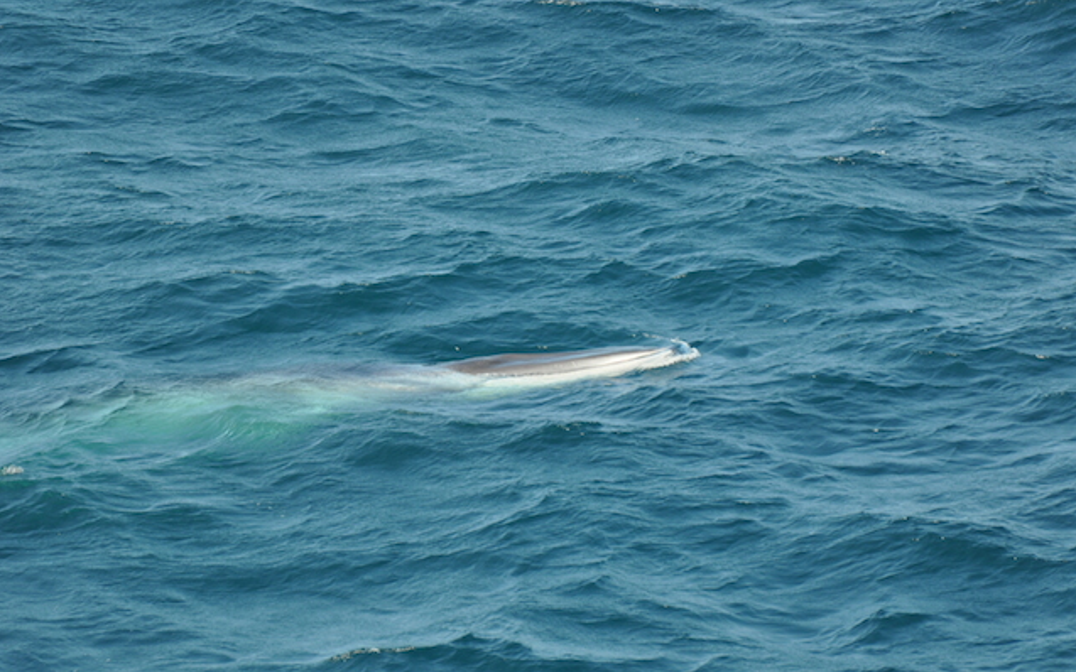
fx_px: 13488
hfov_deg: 4.6
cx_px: 537
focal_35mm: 460
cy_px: 327
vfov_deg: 2.9
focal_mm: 300
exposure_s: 1/500
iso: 280
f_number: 5.6
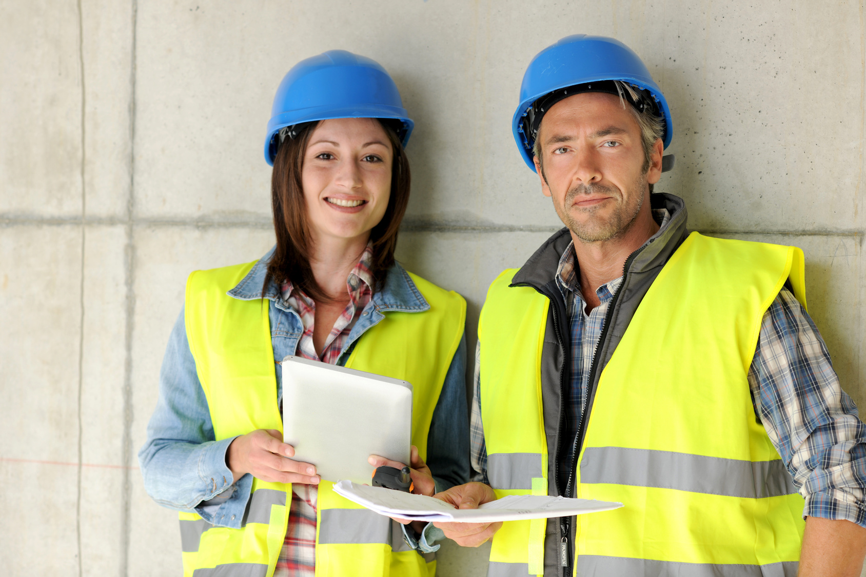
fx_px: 3247
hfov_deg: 15.2
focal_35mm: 135
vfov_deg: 10.2
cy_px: 288
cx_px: 433
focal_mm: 135
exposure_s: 1/160
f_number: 4.5
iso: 100
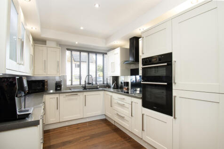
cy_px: 74
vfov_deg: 70.4
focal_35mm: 17
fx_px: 106
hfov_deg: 93.3
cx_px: 112
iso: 320
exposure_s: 1/8
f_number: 9
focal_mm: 11.5
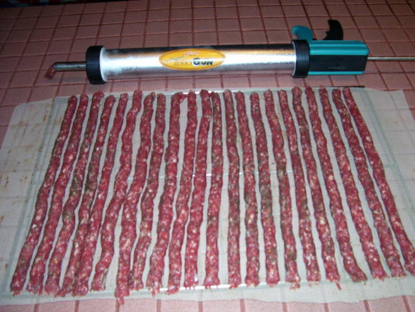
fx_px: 408
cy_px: 156
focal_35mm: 34
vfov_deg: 41.8
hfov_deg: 54.0
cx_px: 208
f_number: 2.7
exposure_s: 1/60
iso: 125
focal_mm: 5.6
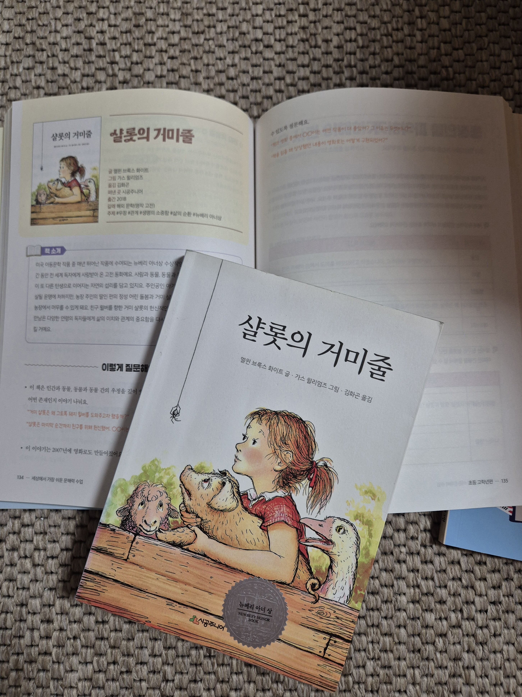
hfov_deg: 58.9
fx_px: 463
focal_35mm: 23
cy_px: 348
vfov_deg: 73.9
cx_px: 261
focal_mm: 5.4
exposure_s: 1/120
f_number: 1.8
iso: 200
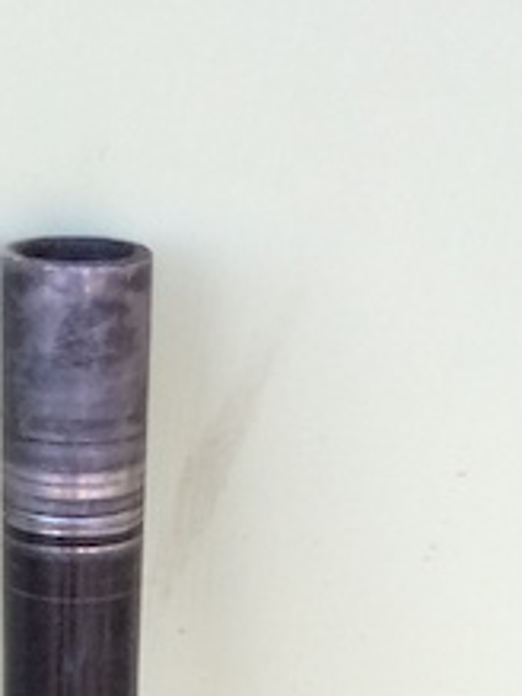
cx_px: 76
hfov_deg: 13.8
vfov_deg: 15.8
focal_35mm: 106
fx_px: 2133
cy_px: 1262
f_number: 2.2
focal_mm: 4.15
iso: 32
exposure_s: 1/40
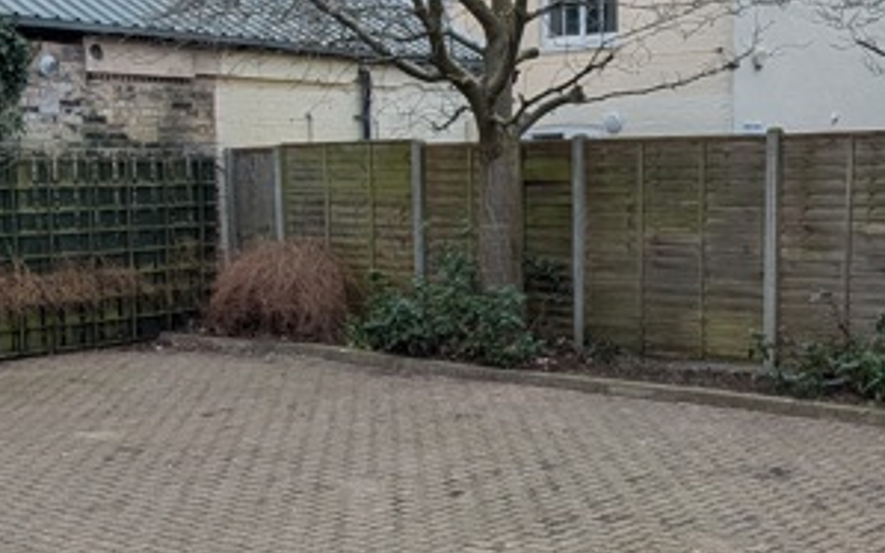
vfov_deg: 22.1
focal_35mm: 58
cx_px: 592
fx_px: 1399
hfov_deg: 34.8
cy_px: 426
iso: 44
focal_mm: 2.35
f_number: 2.2
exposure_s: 1/1256
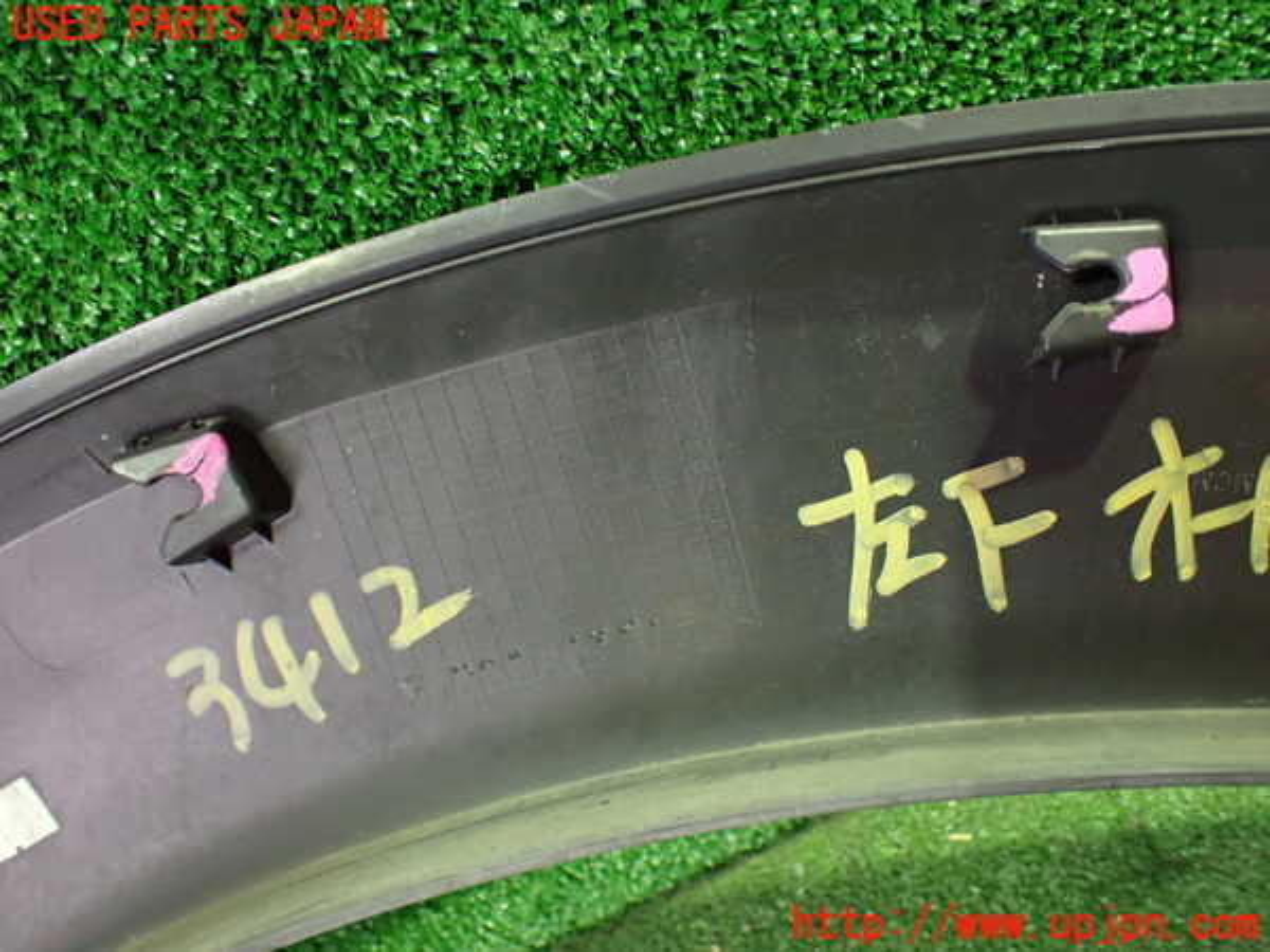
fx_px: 1101
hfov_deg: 60.0
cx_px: 635
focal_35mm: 30
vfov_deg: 46.8
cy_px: 476
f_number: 2.3
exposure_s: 1/30
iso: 1000
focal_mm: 5.4
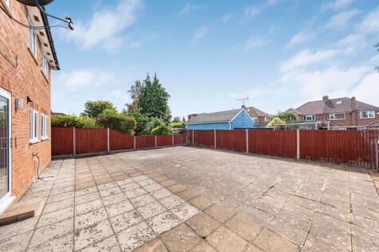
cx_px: 190
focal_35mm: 12
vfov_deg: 90.0
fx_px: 126
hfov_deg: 112.6
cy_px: 126
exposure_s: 1/250
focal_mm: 12
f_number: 9
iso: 320
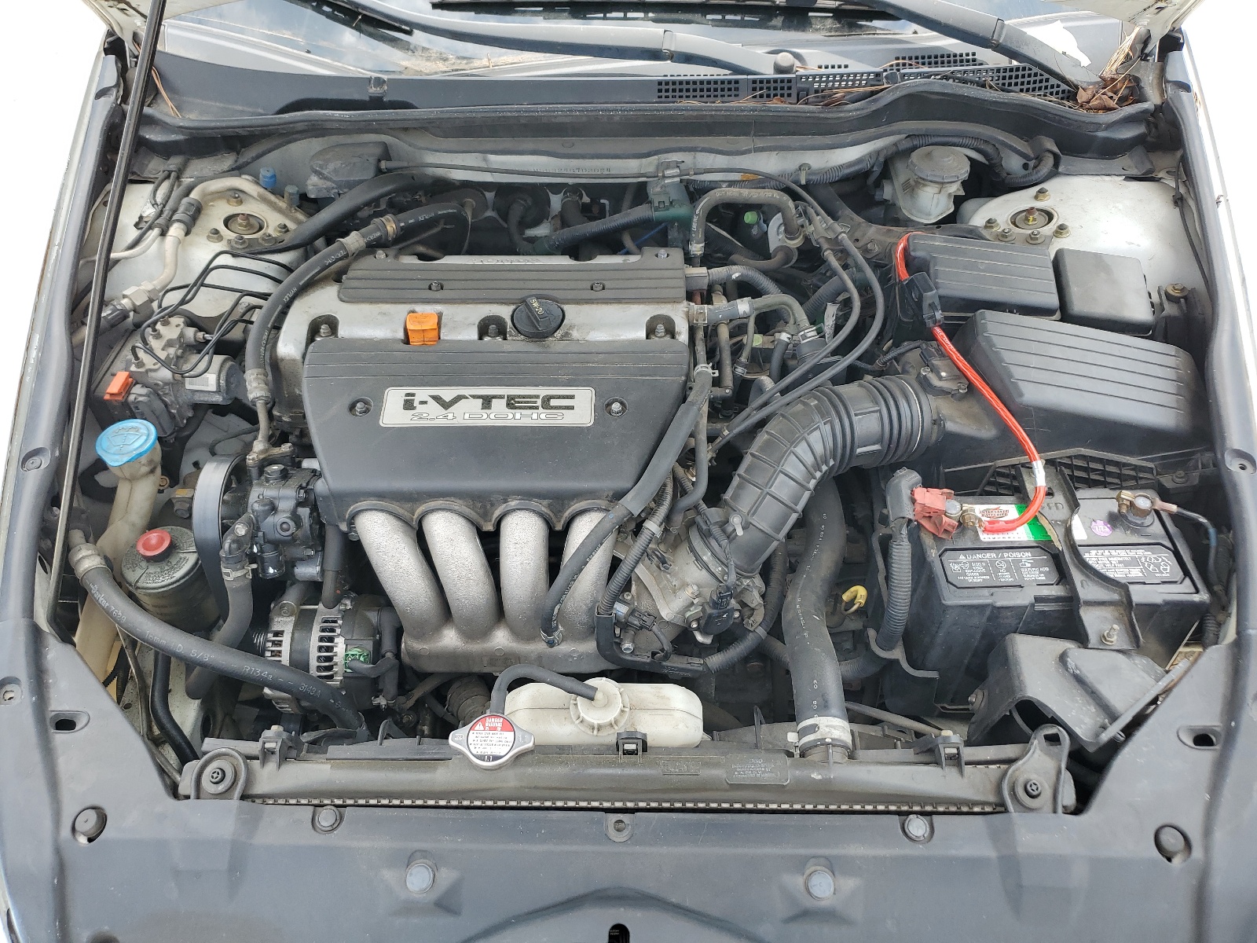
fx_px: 944
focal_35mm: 26
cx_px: 628
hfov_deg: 67.3
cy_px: 472
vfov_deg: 53.1
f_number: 1.5
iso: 50
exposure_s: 1/667
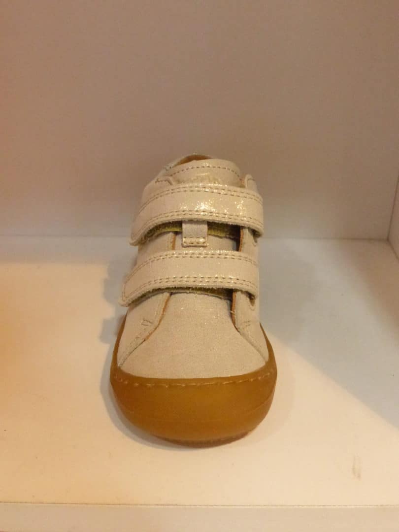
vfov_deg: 46.8
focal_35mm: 40
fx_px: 615
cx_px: 200
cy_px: 266
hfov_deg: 36.0
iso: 1600
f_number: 4
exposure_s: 1/125
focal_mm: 7.1
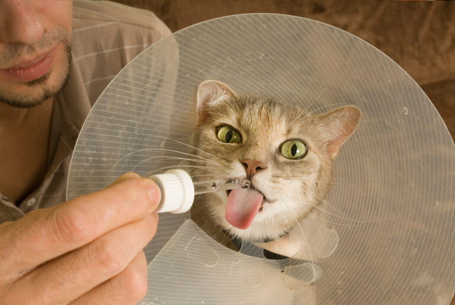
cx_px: 228
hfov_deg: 46.4
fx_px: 531
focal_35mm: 42
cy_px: 152
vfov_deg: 32.0
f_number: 9
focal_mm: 28
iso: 200
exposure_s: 1/250
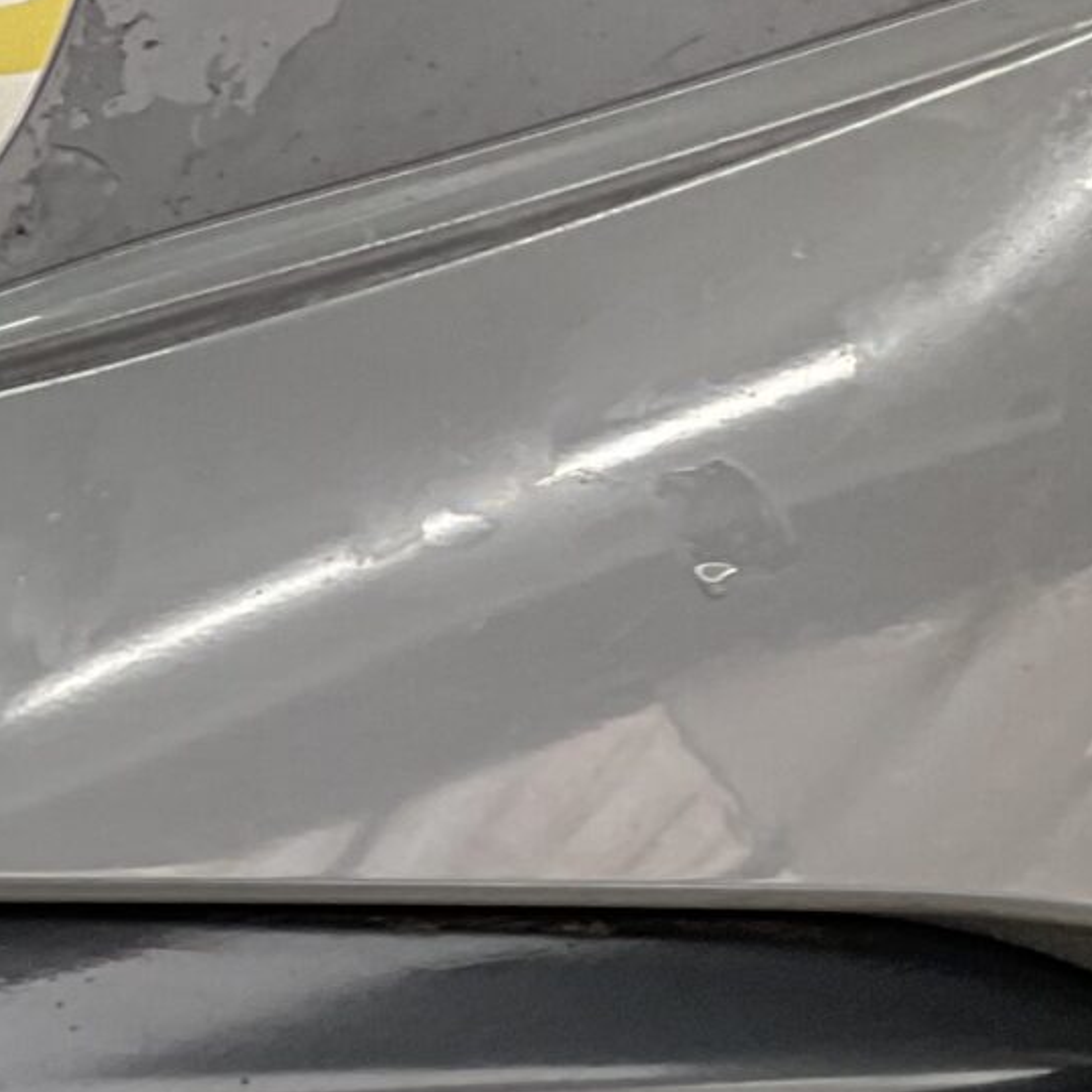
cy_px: 1863
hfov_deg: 12.0
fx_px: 4354
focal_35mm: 122
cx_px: -1368
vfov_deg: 13.1
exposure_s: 1/50
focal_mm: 3
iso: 40
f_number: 1.8
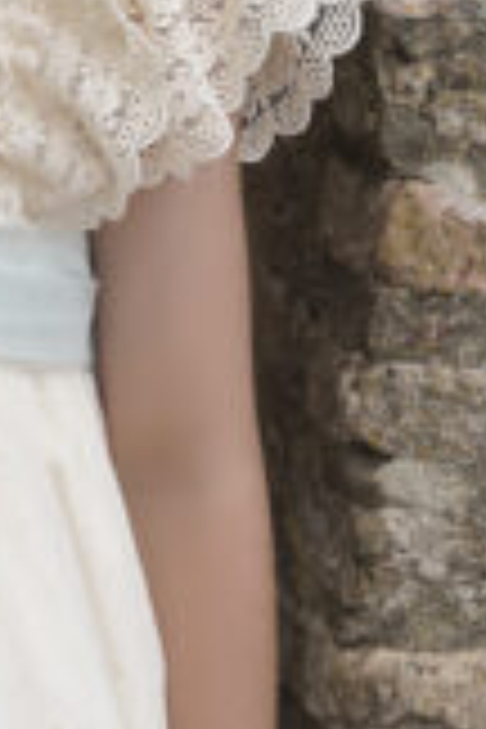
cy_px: 284
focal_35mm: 185
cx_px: -63
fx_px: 3746
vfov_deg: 11.1
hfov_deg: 7.4
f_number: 4
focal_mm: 50
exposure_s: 1/160
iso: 100
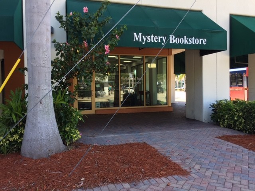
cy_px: 96
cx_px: 128
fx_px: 214
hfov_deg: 61.7
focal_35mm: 29
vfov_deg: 48.2
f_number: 2.2
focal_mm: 4.15
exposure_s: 1/144
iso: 32
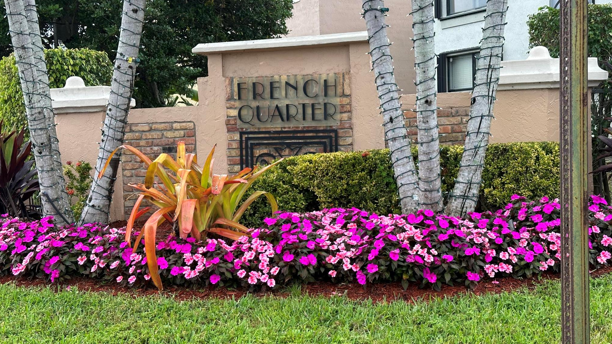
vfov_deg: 22.6
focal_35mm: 53
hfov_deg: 39.2
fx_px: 860
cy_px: 168
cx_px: 308
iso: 50
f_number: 1.78
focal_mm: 6.86
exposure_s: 1/233
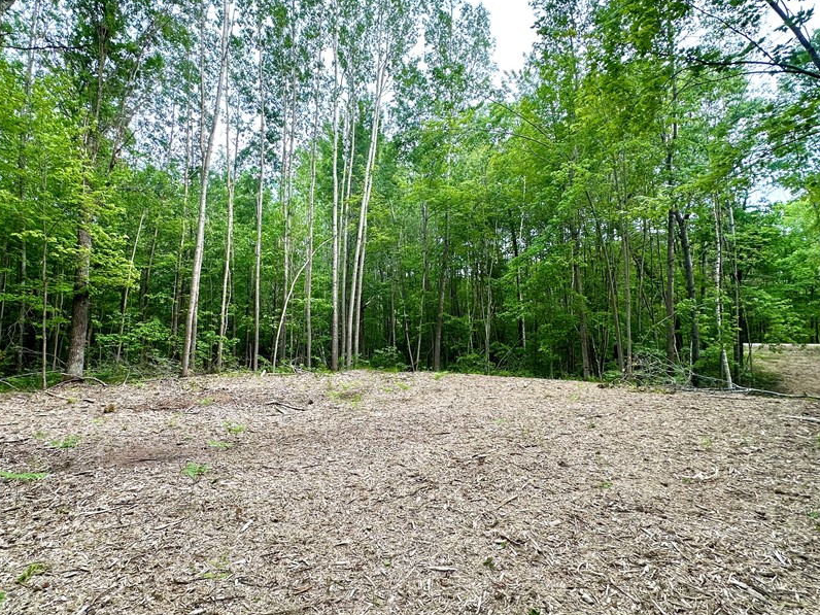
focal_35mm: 18
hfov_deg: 87.2
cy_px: 307
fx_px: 426
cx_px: 352
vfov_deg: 71.6
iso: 40
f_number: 2.2
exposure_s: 1/99
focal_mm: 2.22
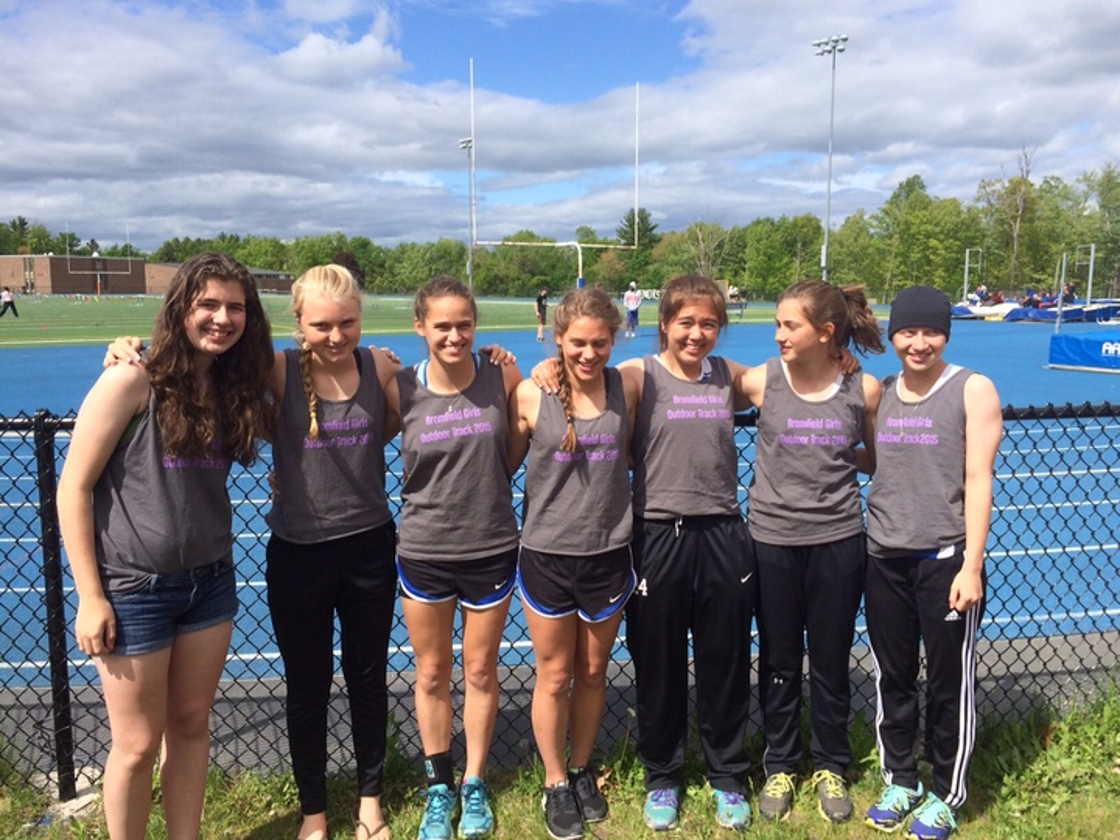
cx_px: 560
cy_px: 420
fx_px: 938
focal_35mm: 29
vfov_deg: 48.2
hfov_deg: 61.7
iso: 32
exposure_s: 1/2283
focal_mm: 4.15
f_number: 2.2
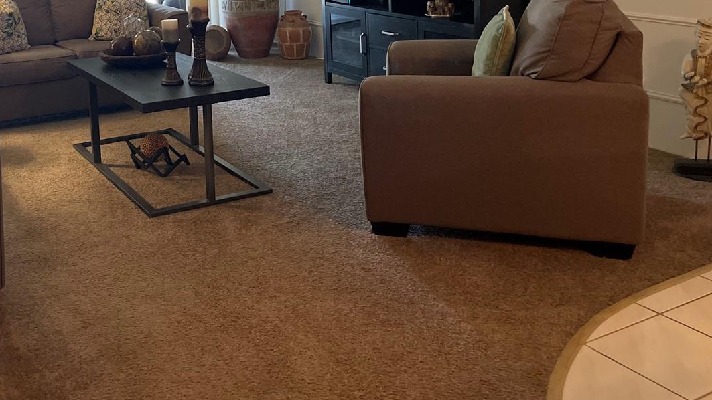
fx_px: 774
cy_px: 6
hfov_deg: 48.0
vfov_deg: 27.5
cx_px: 200
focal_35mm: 41
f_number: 1.6
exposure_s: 1/40
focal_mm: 5.1
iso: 400
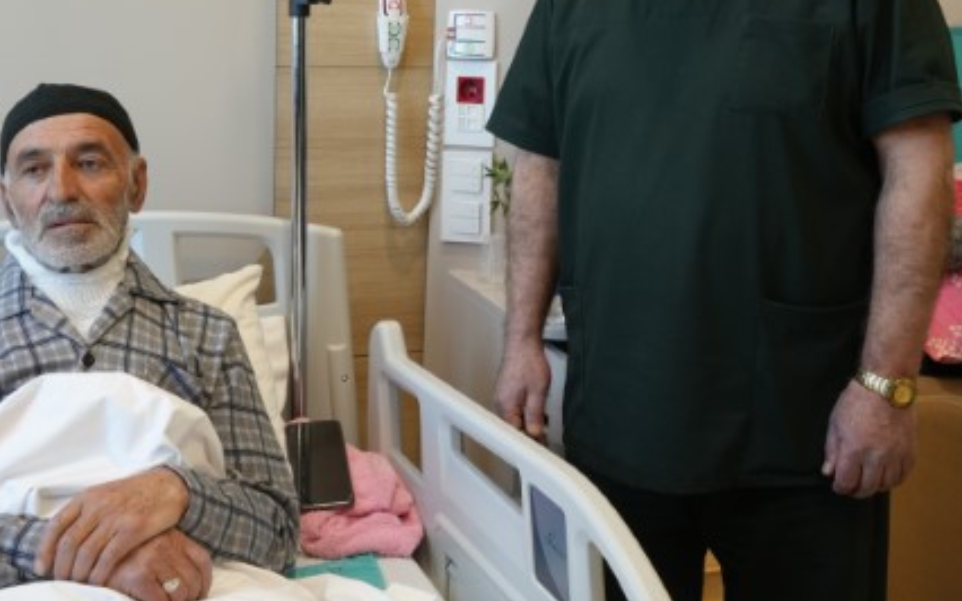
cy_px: 117
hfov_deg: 40.3
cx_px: 449
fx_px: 1311
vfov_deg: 25.4
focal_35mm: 50
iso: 1250
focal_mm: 29
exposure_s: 1/160
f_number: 4
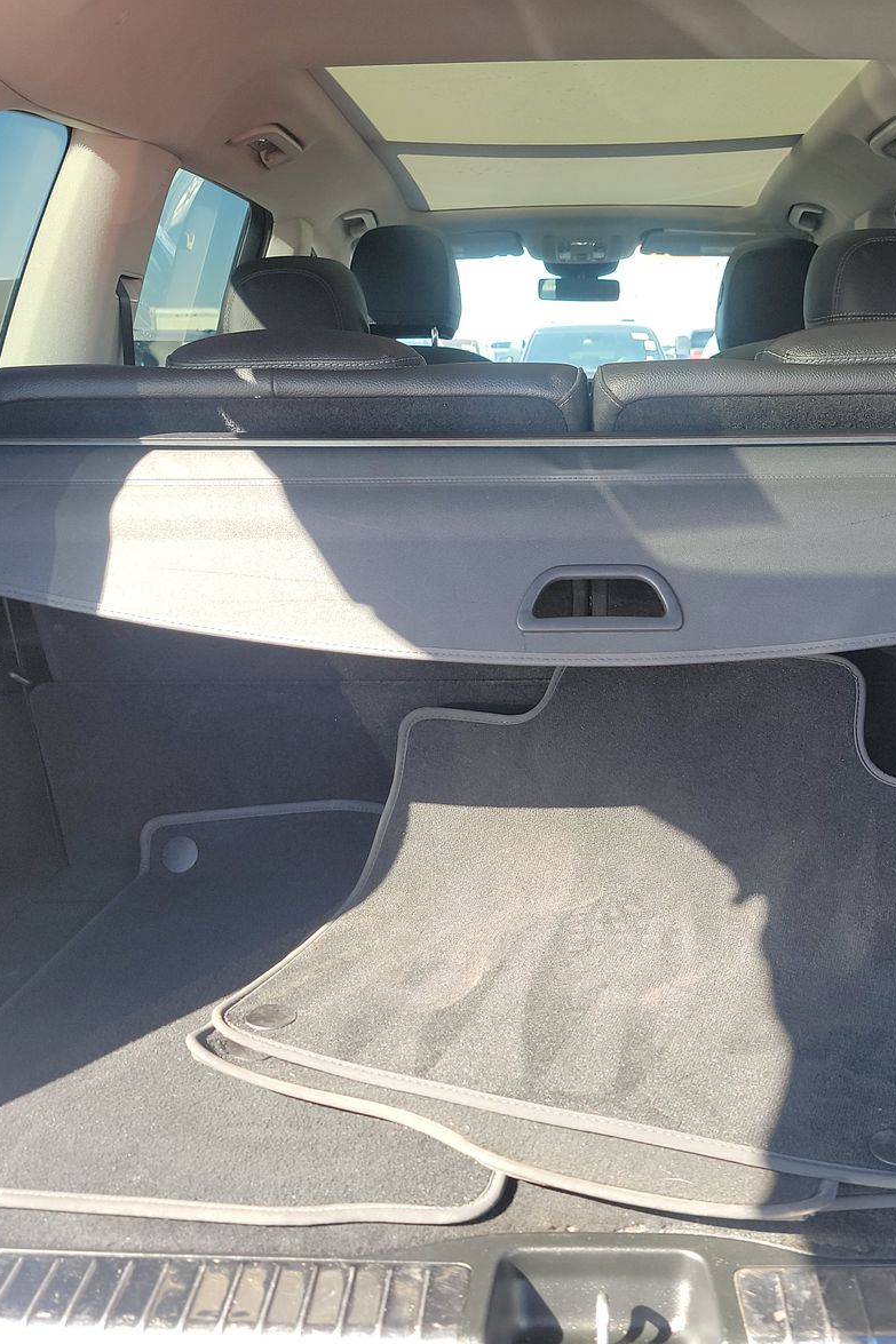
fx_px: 1270
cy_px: 685
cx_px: 562
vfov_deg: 55.8
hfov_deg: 38.6
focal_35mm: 34
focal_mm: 6.7
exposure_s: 1/119
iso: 90
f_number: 1.8
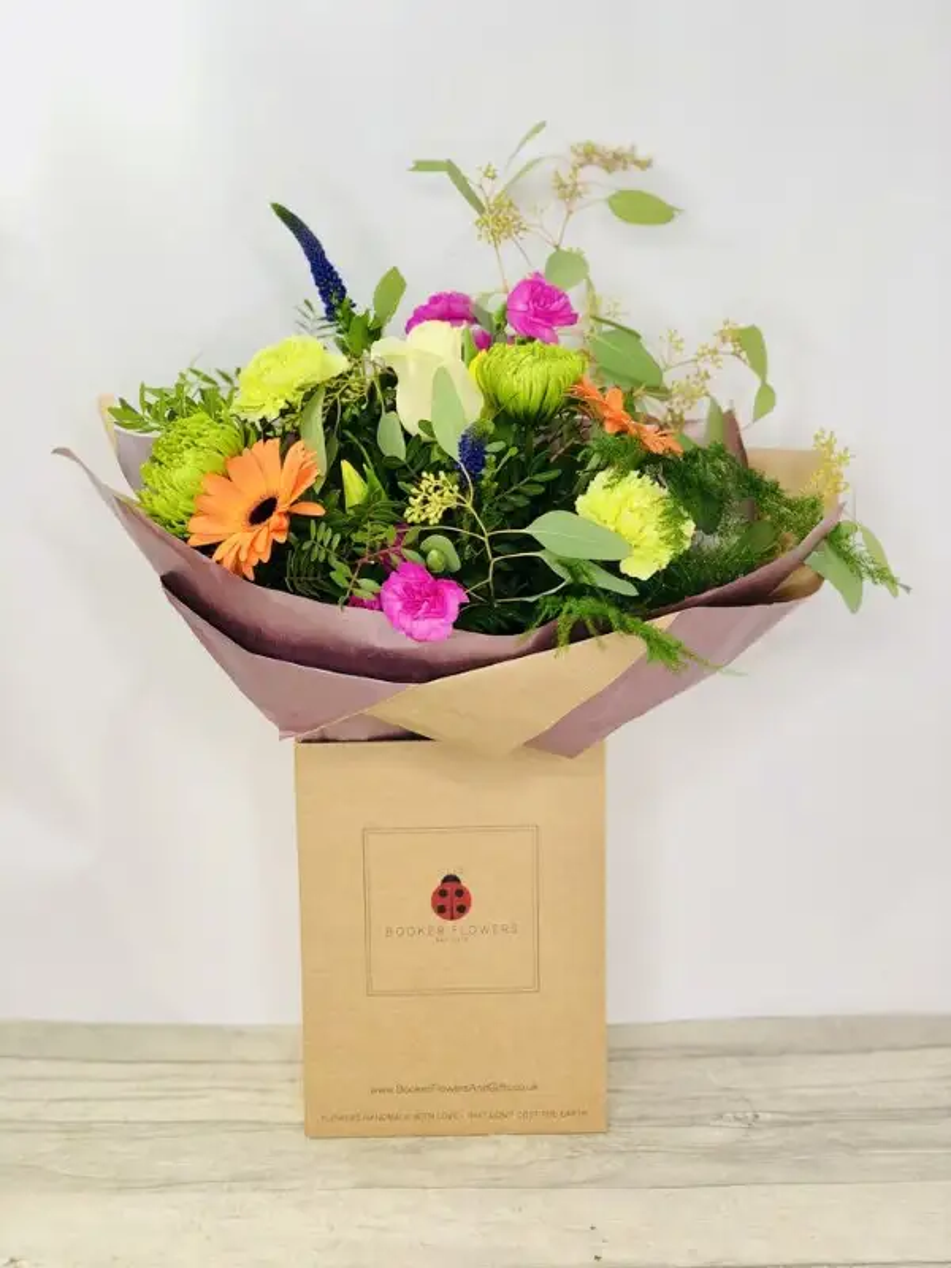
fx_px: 1905
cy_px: 634
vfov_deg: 36.8
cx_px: 476
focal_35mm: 52
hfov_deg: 28.0
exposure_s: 1/50
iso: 32
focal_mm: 6
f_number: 2.4
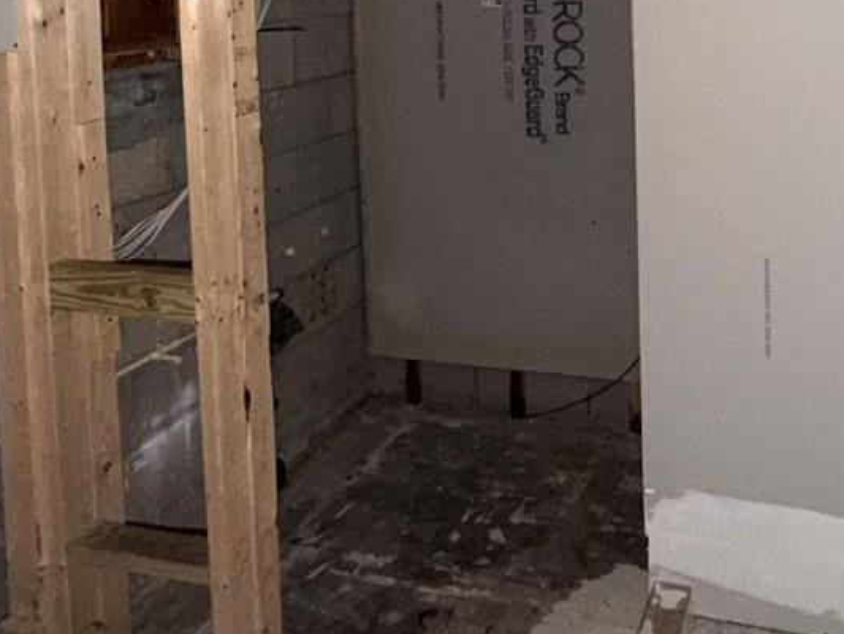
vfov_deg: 32.2
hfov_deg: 44.3
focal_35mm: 42
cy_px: 30
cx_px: 549
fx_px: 1024
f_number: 2.2
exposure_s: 1/19
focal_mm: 2.22
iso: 200
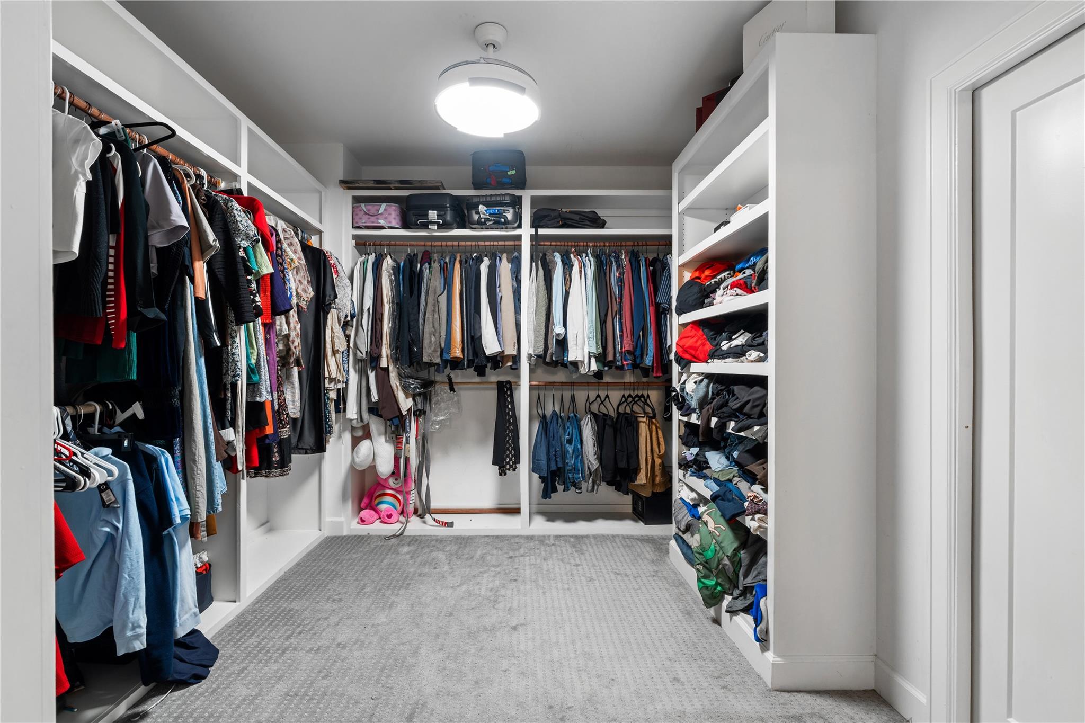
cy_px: 362
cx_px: 542
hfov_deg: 96.7
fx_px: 482
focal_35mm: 16
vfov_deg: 73.7
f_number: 9
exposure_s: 6
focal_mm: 16
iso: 200
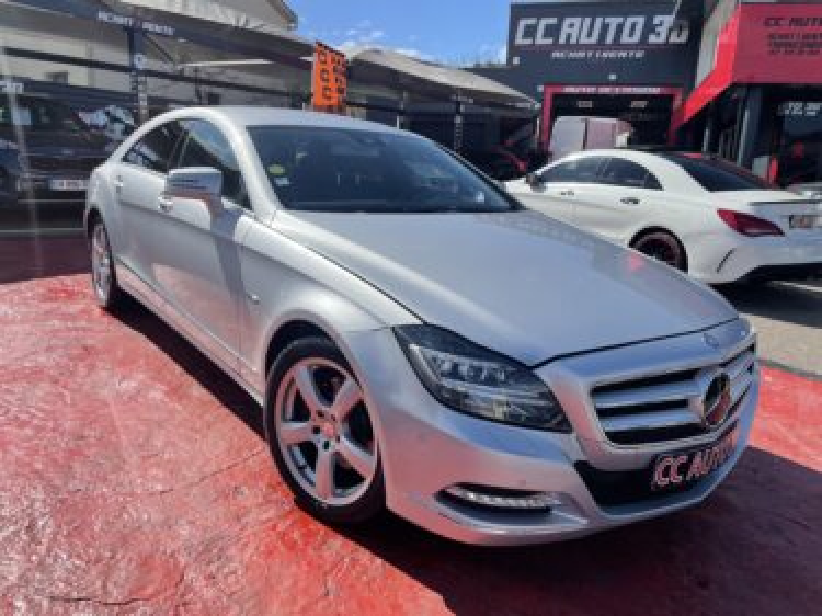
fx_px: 617
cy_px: 308
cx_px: 411
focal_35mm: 26
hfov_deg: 67.3
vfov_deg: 53.0
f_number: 1.6
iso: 32
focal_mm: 4.2
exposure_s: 1/4000
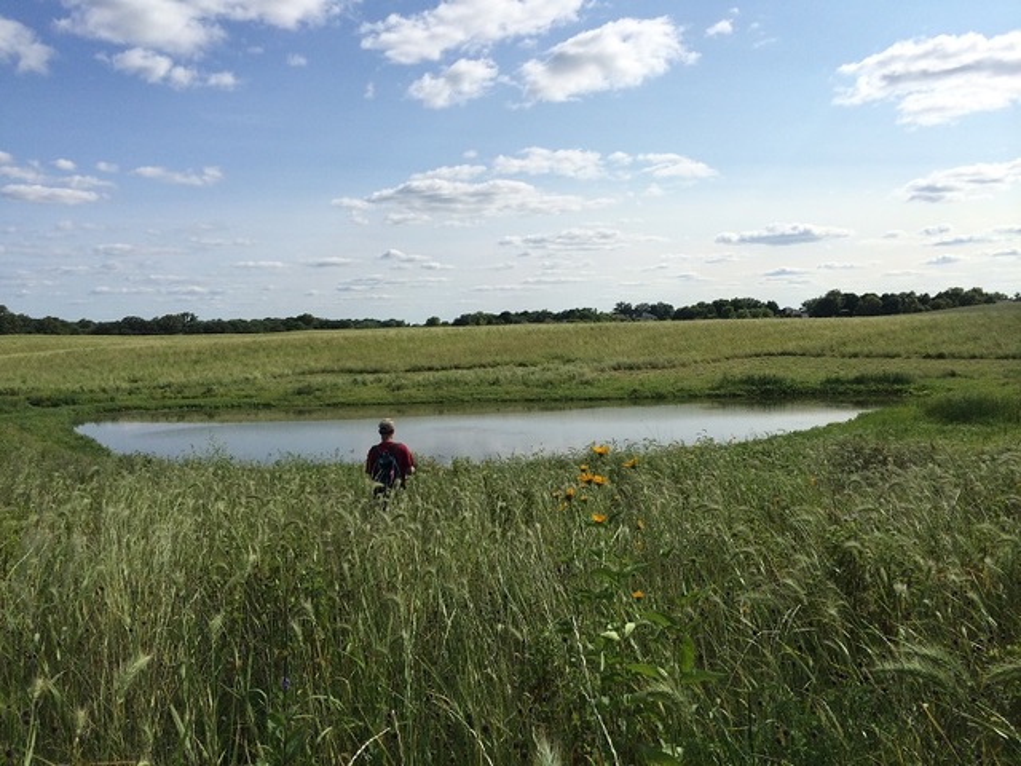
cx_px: 510
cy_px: 383
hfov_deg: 60.0
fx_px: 885
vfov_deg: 46.8
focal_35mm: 30
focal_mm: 4.12
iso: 40
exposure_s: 1/4115
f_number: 2.2
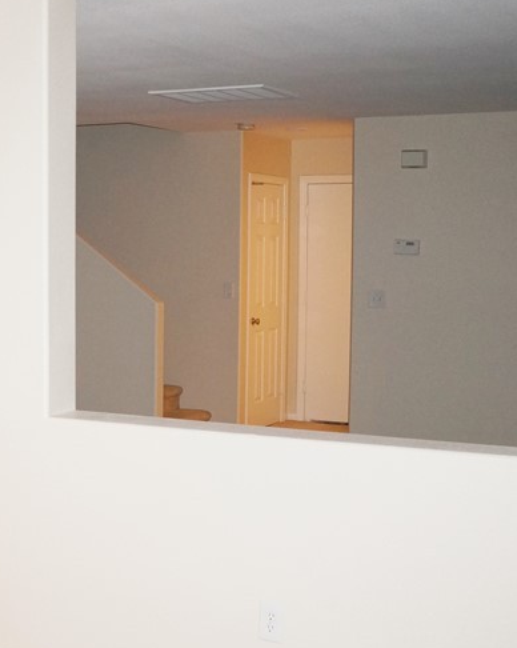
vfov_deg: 30.0
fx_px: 1206
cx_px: 9
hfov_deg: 23.3
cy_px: 313
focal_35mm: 63
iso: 800
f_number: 2.8
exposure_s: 1/60
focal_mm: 20
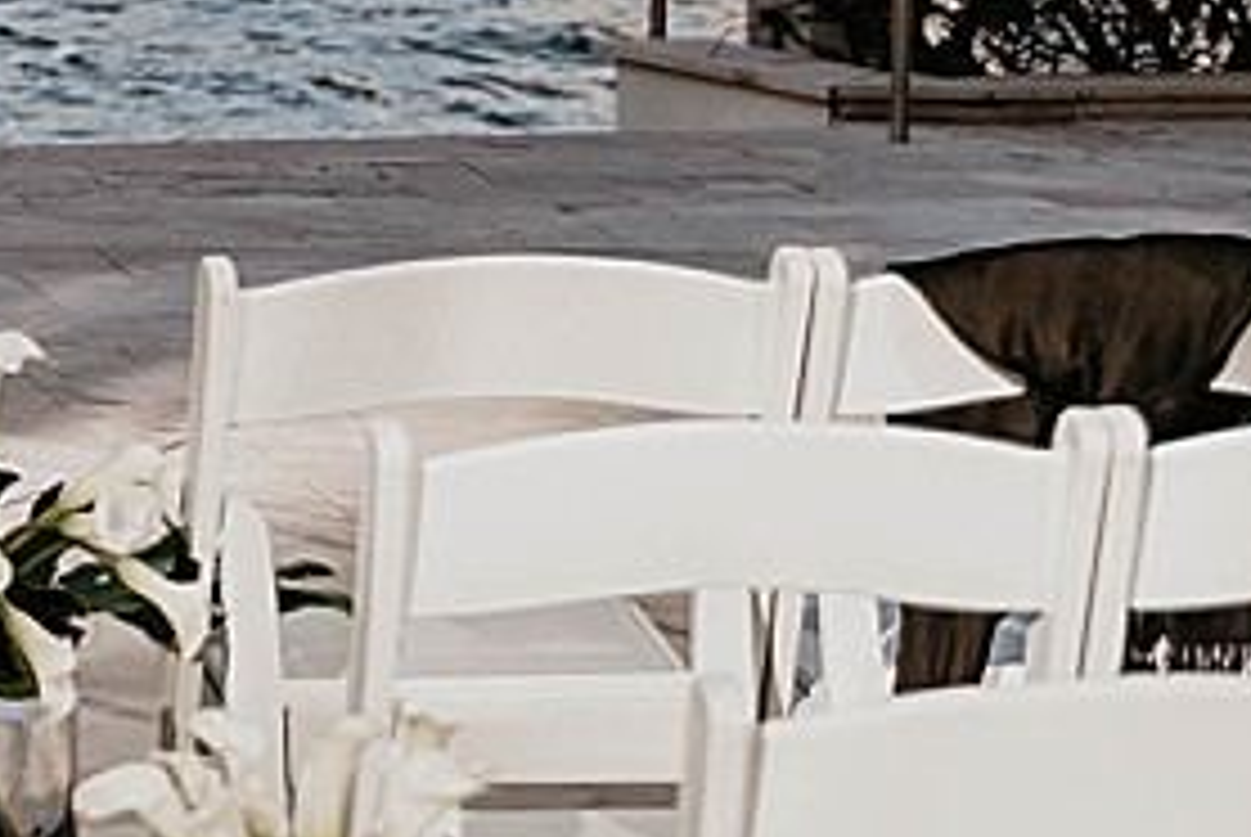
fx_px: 6470
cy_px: -544
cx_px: -932
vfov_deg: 7.2
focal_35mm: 186
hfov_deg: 10.4
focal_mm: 37
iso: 100
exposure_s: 1/1600
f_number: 2.8
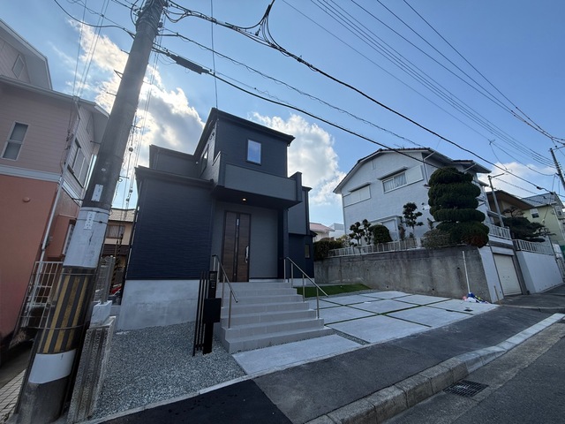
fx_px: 229
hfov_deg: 102.1
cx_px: 282
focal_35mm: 14
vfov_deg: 85.7
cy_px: 212
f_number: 2.2
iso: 64
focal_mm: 2.22
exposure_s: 1/1698
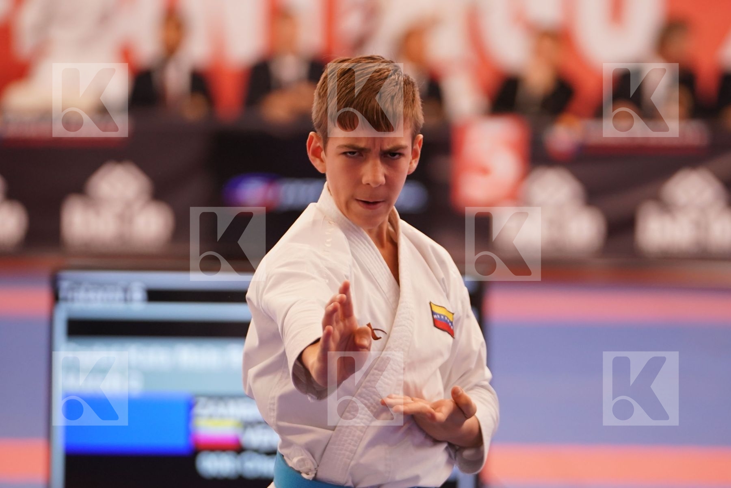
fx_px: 4995
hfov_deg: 8.4
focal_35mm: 246
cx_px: 366
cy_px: 244
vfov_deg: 5.6
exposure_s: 1/500
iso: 1250
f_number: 2.8
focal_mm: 164
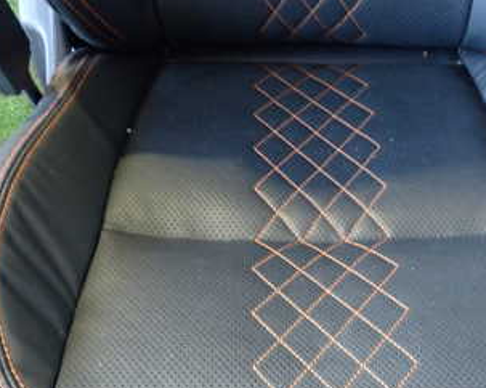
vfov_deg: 25.8
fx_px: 834
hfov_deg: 32.1
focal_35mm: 58
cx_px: 338
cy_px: 297
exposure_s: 1/30
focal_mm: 5.4
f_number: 2.3
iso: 640
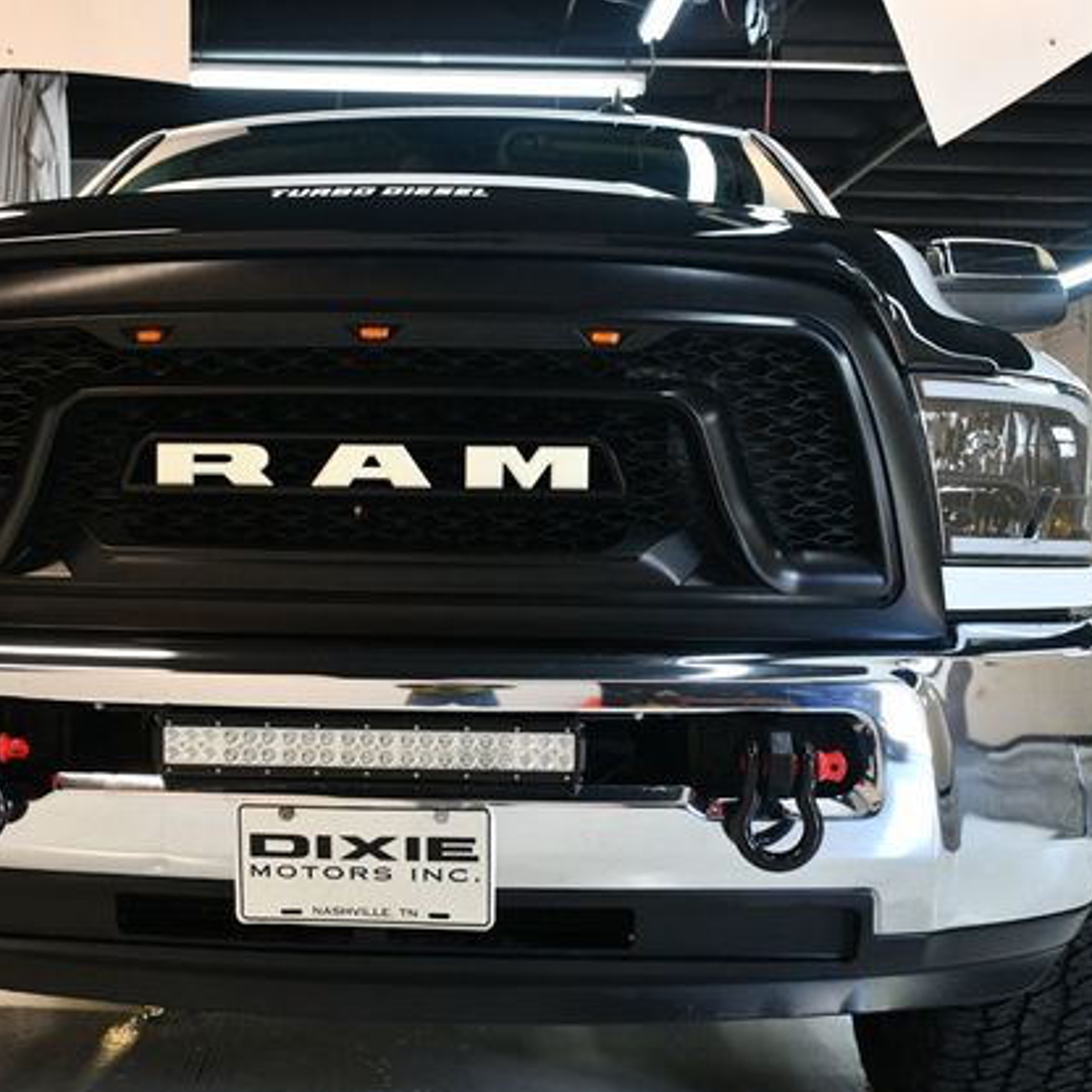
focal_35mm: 47
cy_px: 556
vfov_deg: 36.1
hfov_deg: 35.7
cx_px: 370
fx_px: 1677
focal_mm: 24
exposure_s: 1/125
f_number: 3.8
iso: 1100
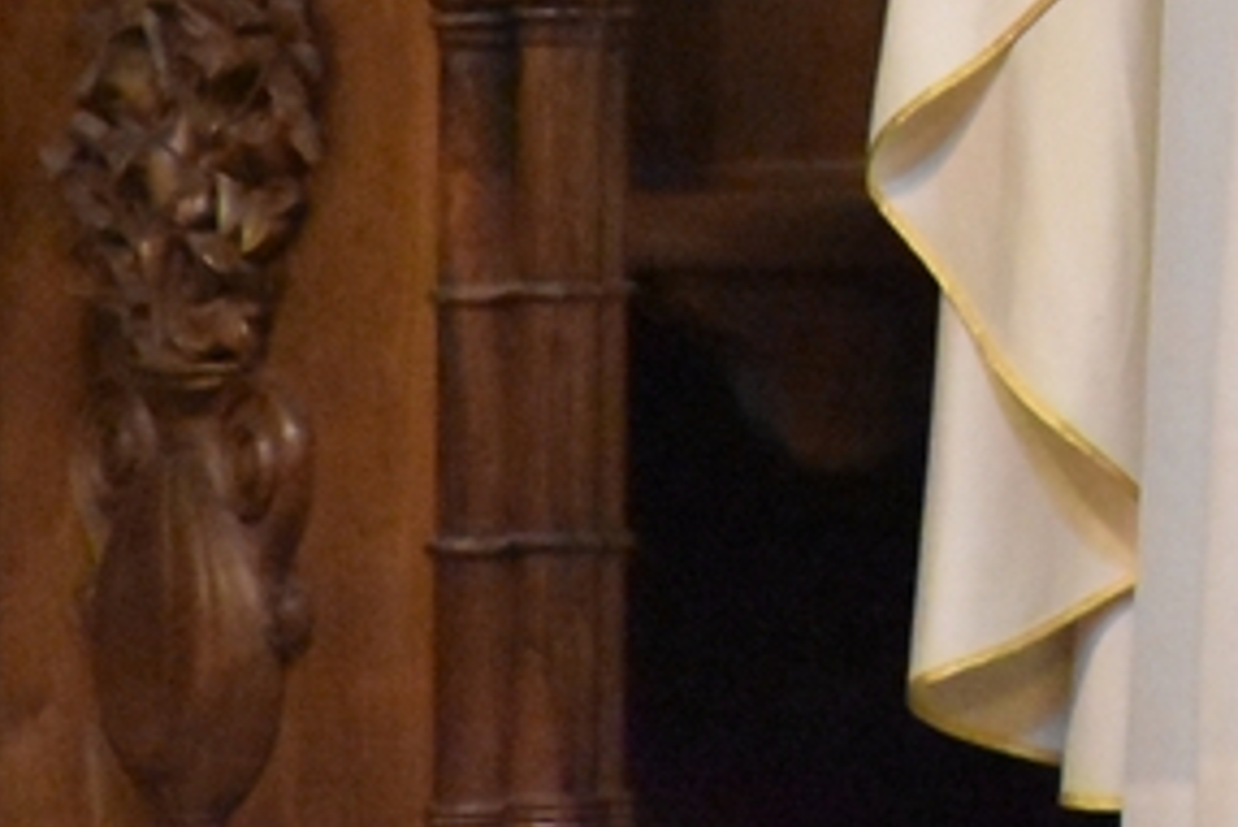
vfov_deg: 1.6
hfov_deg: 2.3
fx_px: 30276
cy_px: -866
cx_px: 1801
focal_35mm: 880
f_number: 5.6
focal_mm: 140
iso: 10000
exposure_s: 1/125
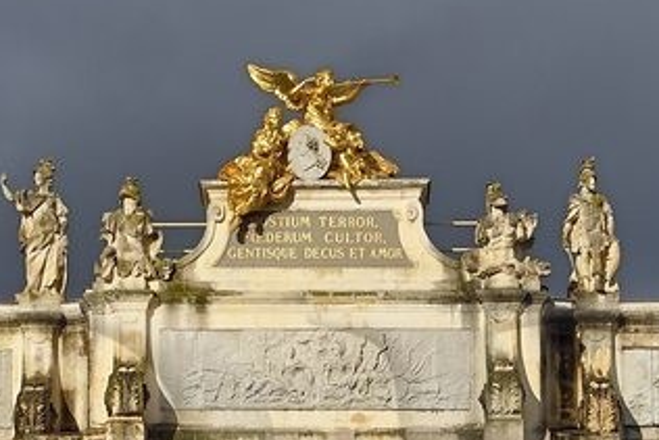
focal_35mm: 182
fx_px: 3333
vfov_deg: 7.4
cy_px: 650
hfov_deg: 11.3
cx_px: 350
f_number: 8
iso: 200
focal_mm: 36
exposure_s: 1/1000
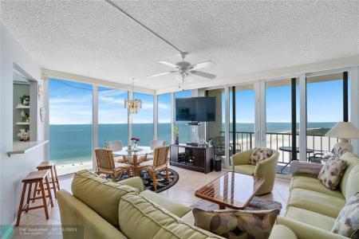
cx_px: 180
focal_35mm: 19
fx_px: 189
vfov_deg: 64.6
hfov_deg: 86.9
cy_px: 120
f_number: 16
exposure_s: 1/60
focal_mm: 19
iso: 320
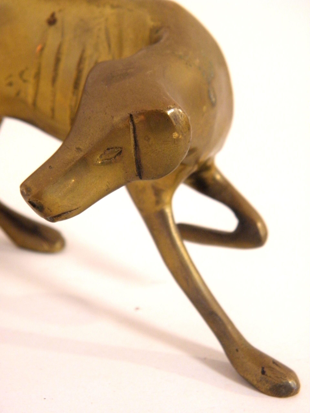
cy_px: 206
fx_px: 955
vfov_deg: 24.4
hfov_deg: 18.4
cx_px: 155
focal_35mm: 80
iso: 200
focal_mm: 14.3
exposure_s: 1/30
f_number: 4.4
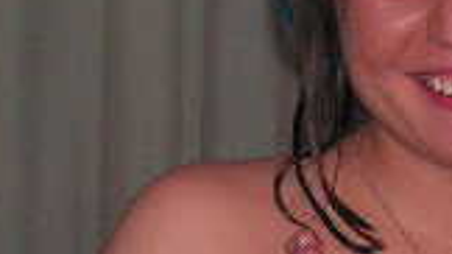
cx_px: 338
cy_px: 75
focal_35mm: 427
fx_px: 5116
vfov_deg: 2.8
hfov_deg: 5.1
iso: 200
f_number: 3.4
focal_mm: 16.5
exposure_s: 1/100
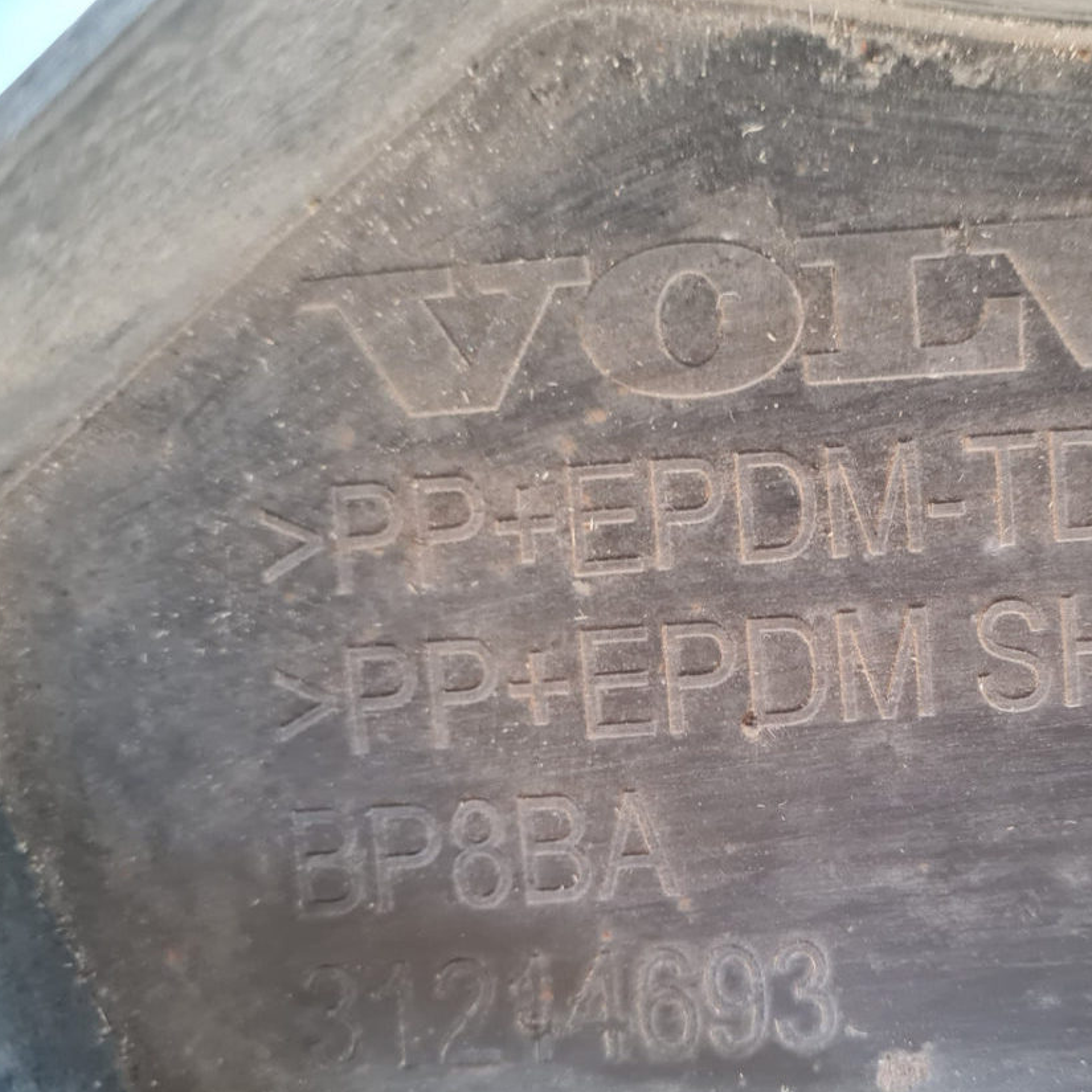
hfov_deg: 41.4
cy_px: 679
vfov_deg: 42.5
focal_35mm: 39
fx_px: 1392
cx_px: 834
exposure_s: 1/25
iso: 500
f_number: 1.8
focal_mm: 5.4
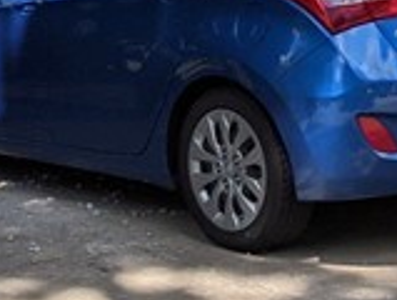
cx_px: 107
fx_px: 1920
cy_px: -518
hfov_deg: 11.8
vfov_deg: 8.0
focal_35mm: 167
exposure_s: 1/2165
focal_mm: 4.67
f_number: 2
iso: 46
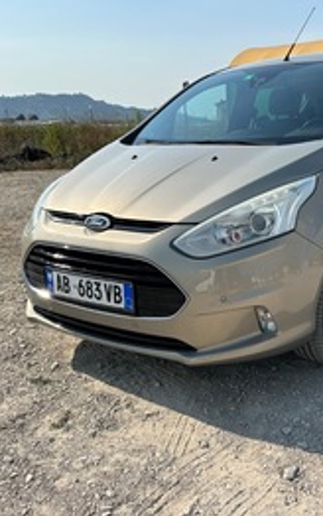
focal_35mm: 35
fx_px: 492
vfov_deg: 55.3
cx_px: 242
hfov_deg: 35.5
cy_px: 262
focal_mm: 6.86
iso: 80
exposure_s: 1/5000
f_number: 1.78
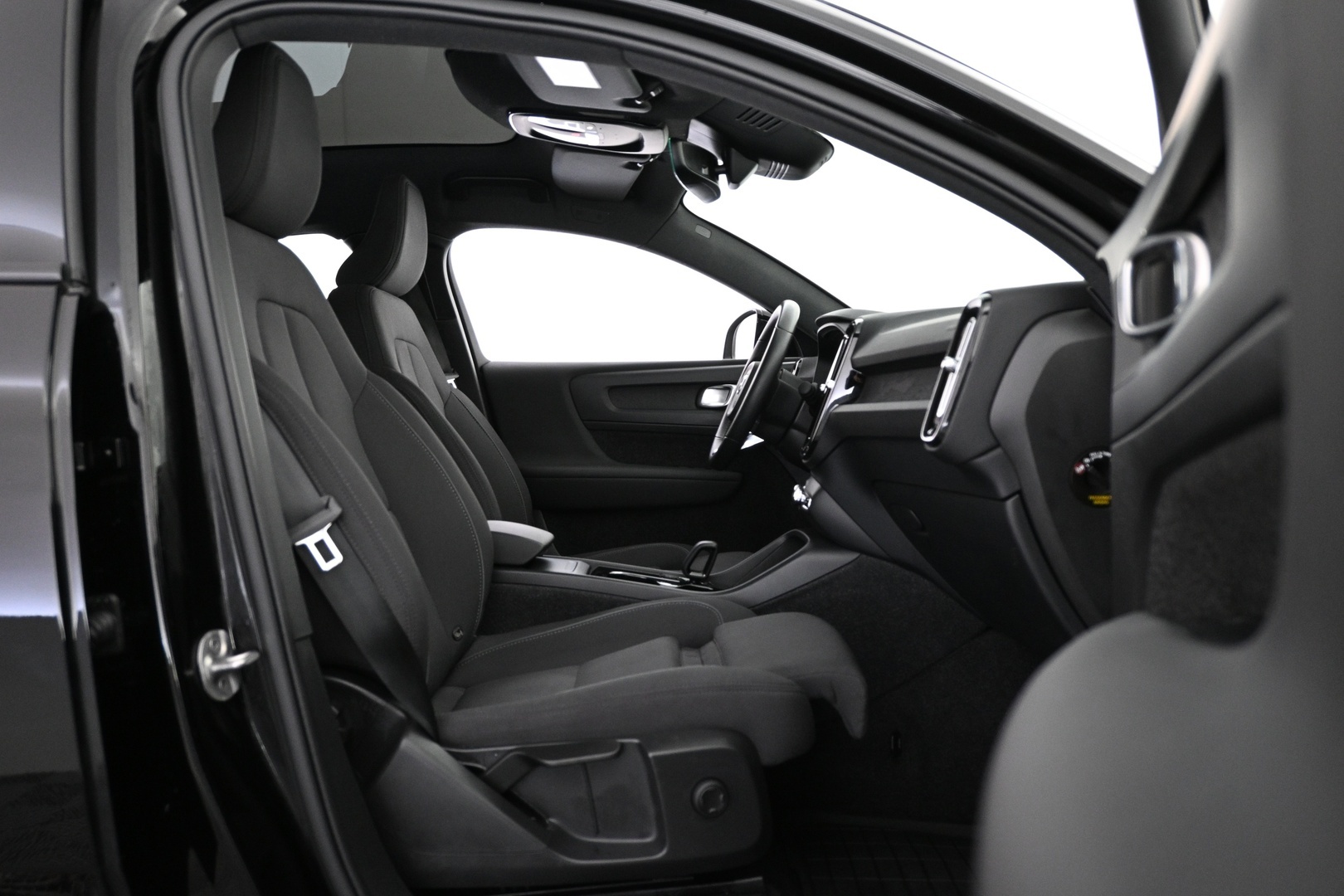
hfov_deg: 64.6
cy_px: 448
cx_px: 672
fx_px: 1064
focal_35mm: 28
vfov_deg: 45.7
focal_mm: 19
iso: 1600
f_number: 3.8
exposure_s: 1/25
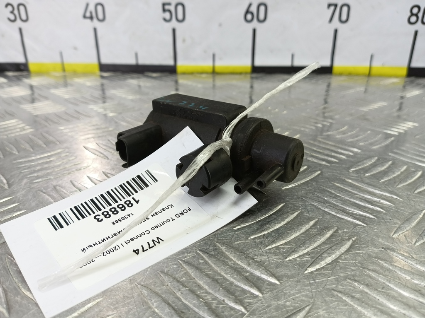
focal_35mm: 23
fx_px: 282
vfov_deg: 58.9
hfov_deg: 73.9
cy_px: 159
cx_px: 212
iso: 123
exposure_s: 1/50
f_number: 1.6
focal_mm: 4.11
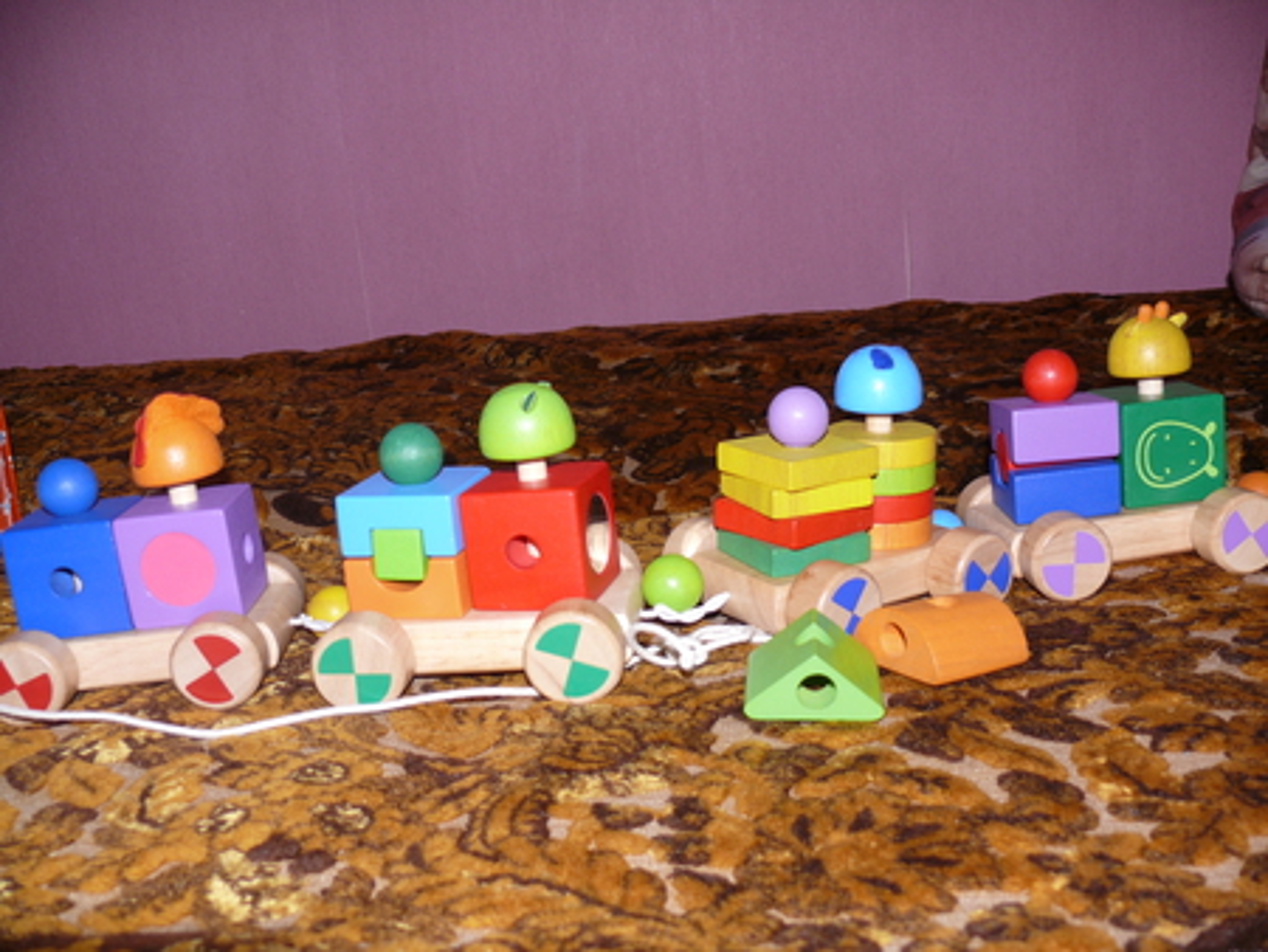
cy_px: 476
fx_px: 1283
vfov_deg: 40.7
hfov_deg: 52.6
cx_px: 634
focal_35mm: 35
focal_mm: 7.4
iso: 100
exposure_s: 1/40
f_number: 2.8
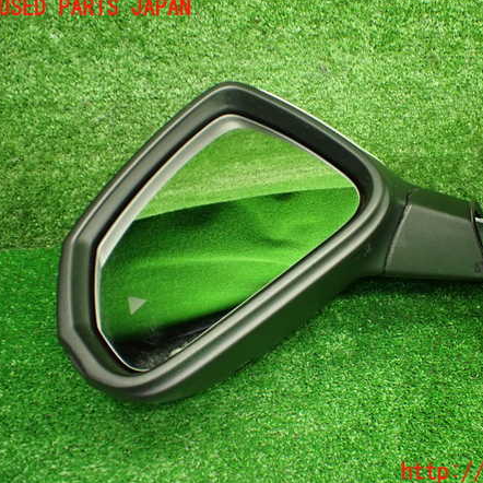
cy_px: 240
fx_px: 568
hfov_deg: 45.4
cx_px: 320
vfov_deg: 46.0
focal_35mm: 36
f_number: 2.3
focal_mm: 5.4
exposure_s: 1/100
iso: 800
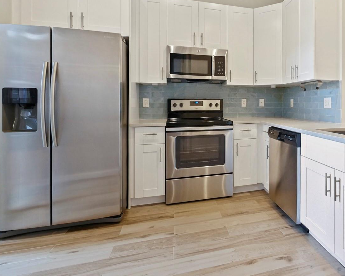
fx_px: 204
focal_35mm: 20
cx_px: 244
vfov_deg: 67.5
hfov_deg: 76.3
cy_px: 110
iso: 2500
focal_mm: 7
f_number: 4
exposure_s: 1/60
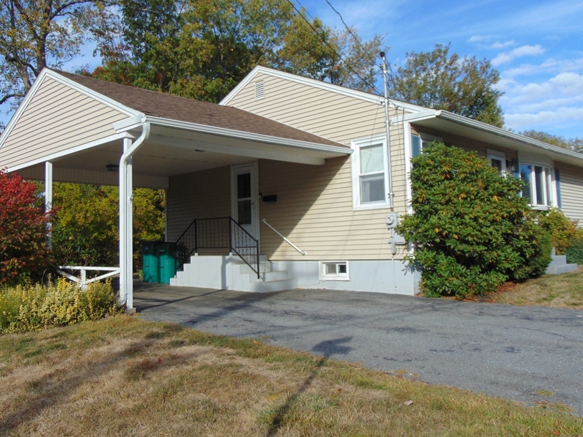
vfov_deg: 42.9
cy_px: 198
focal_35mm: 33
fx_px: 556
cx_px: 291
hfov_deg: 55.4
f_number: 3.1
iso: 80
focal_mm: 5.4
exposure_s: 1/1000
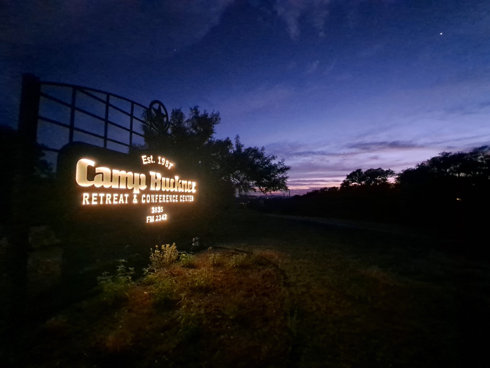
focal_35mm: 13
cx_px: 245
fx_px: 184
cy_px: 184
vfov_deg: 89.9
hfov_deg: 106.2
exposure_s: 1/10
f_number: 2.2
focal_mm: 1.74
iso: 1250
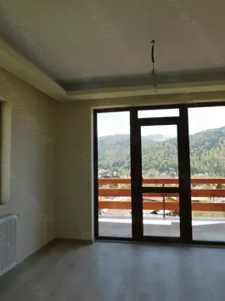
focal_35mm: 26
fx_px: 226
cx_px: 115
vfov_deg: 67.3
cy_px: 149
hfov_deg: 53.0
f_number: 3
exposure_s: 1/320
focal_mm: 4
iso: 125
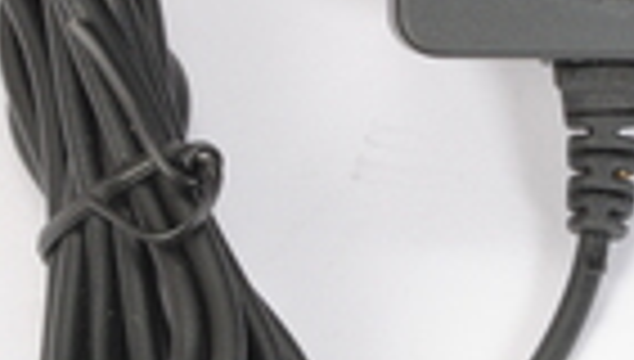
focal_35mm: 267
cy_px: -47
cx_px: 472
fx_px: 4498
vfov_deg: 4.6
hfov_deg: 8.1
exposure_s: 1/125
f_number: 13
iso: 400
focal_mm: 48
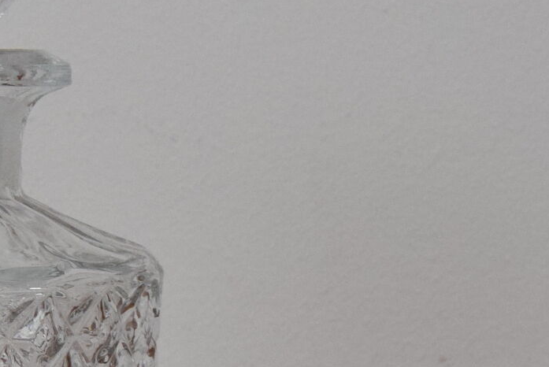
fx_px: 2261
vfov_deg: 9.2
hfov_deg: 13.6
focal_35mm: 148
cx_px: -58
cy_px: 381
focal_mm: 23
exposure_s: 1/320
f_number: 9
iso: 1600
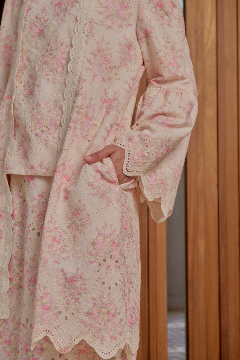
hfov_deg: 19.5
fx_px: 700
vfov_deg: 28.8
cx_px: 120
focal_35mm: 70
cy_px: 180
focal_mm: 70
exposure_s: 1/125
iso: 200
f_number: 6.3
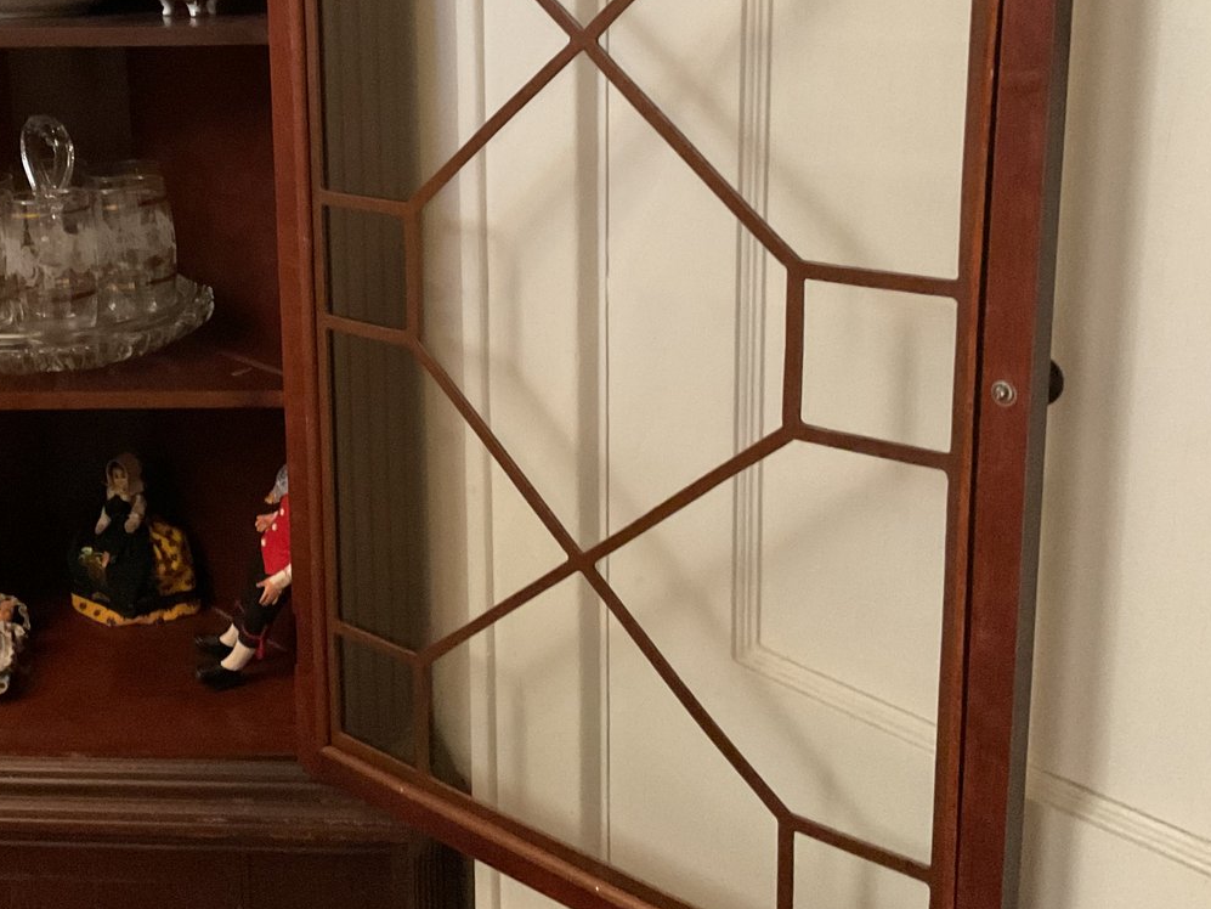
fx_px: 1539
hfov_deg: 42.5
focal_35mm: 44
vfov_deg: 32.3
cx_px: 434
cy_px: 229
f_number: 1.8
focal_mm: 3
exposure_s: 1/24
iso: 500
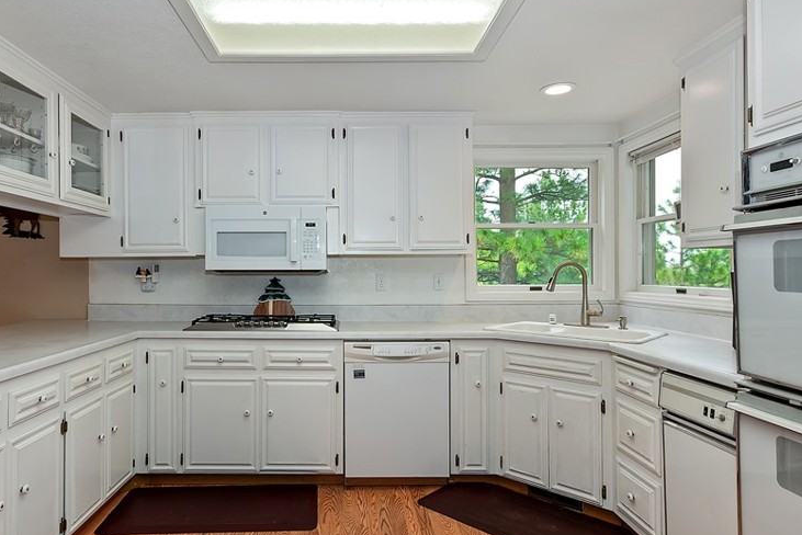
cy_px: 275
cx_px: 348
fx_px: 468
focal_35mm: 21
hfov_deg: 80.8
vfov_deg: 59.5
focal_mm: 10
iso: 140
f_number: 8
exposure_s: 1/30
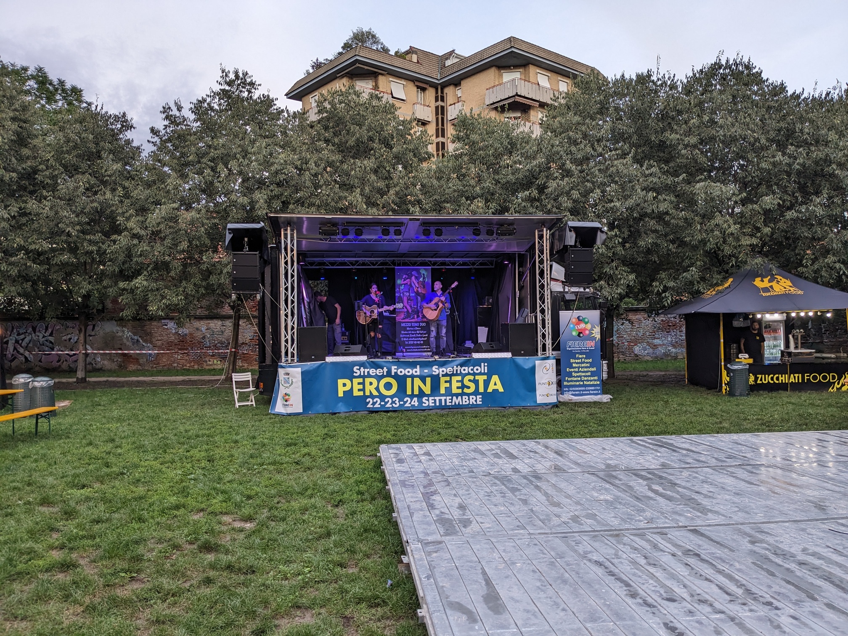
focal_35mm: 27
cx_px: 424
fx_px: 661
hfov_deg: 65.3
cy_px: 318
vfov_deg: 51.4
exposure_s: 1/154
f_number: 1.73
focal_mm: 4.38
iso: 48
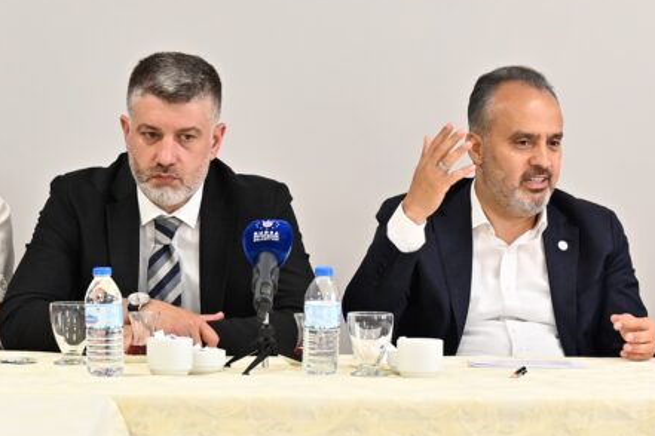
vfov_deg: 6.3
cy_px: 378
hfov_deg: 9.5
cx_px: 495
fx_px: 3930
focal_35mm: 216
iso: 800
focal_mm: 62
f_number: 3.5
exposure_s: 1/160
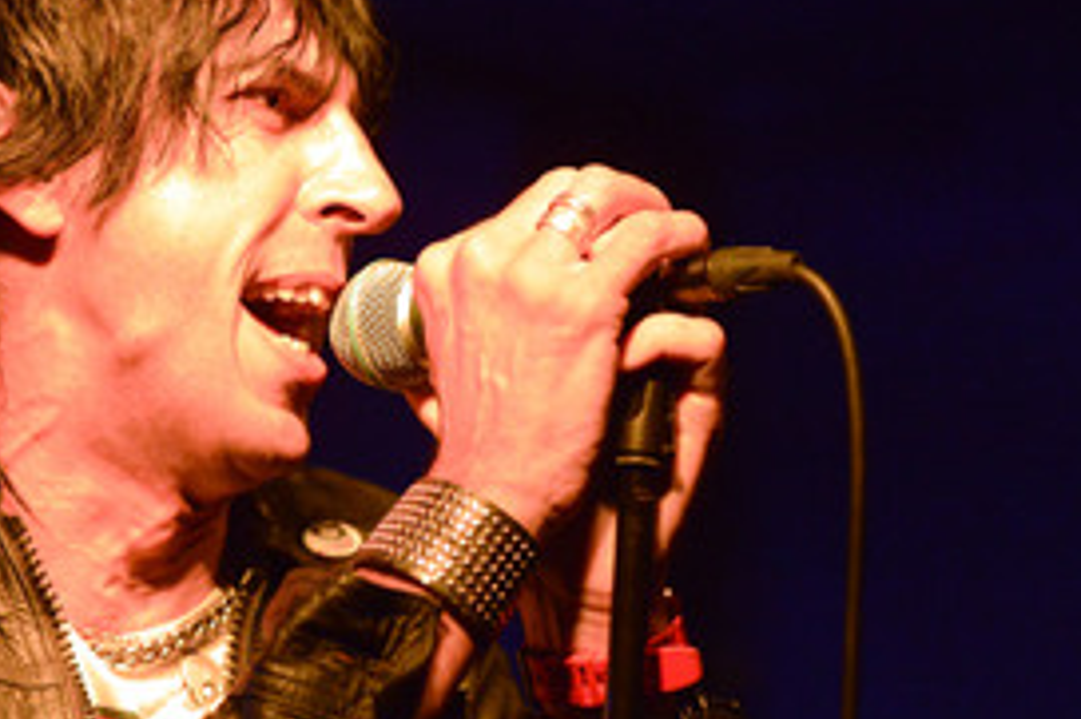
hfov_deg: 12.2
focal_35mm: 169
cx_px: 459
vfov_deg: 8.1
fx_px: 5071
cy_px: 381
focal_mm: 102
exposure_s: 1/250
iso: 6400
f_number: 2.8
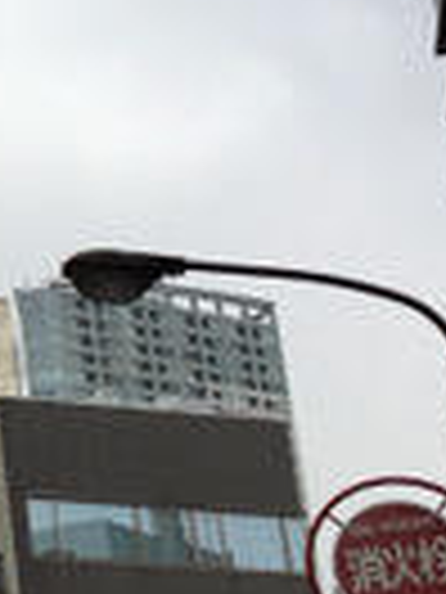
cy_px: 108
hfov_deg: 9.5
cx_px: -572
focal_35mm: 141
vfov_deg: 13.9
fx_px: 2422
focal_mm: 4.2
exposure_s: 1/1582
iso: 32
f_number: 2.2
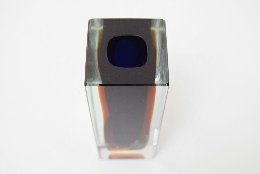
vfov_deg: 23.8
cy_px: 87
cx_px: 130
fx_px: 412
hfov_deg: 35.0
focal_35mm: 57
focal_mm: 38
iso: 1600
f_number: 6.3
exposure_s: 1/160
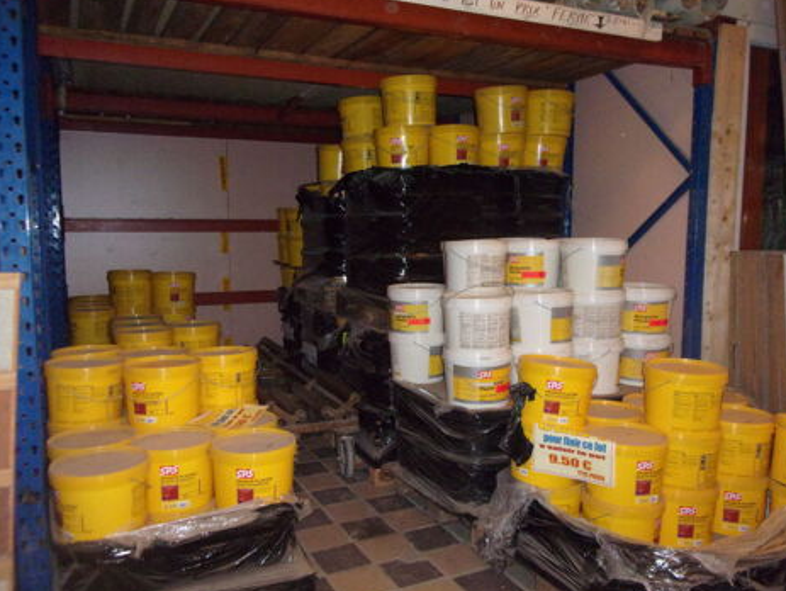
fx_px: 659
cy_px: 294
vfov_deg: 48.3
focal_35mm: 29
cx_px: 402
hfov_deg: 61.6
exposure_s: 1/34
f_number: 3.9
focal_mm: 5.1
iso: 640
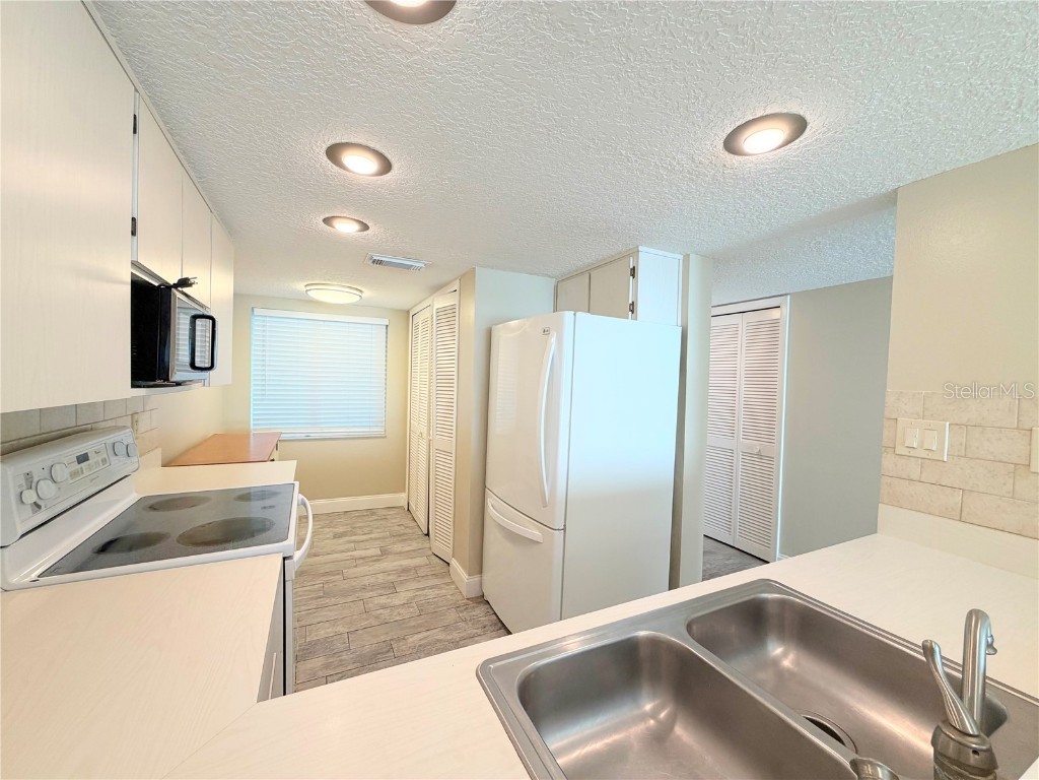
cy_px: 390
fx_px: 420
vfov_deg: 85.7
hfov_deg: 102.1
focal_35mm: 14
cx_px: 520
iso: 125
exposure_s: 1/120
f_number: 2.2
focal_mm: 2.22
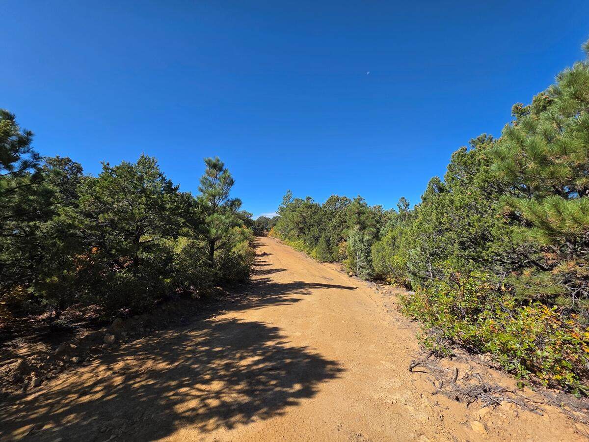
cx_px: 294
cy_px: 221
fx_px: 221
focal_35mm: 13
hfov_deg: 106.2
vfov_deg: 89.9
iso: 40
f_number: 1.9
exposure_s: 1/1650
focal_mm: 2.2
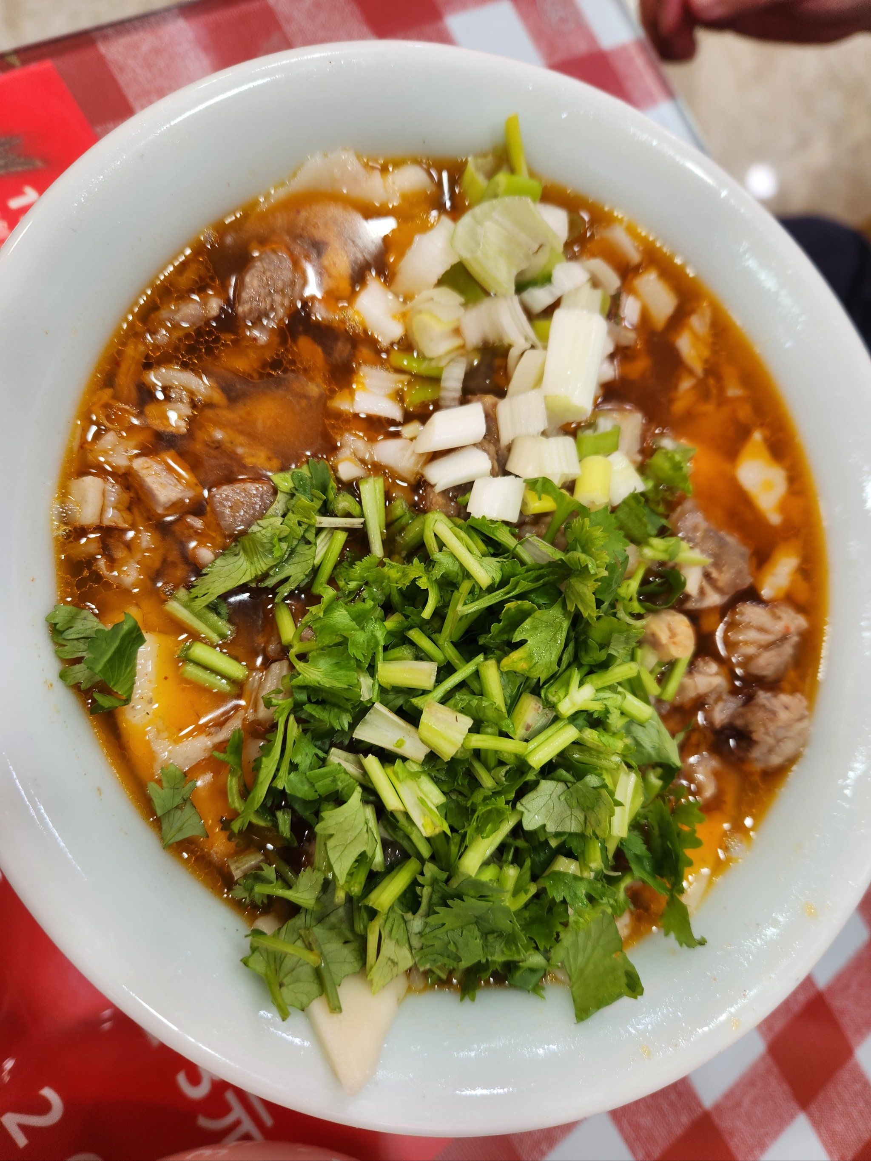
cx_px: 436
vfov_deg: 73.9
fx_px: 772
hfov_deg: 58.9
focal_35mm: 23
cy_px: 580
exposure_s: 1/100
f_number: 1.8
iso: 50
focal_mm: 5.4
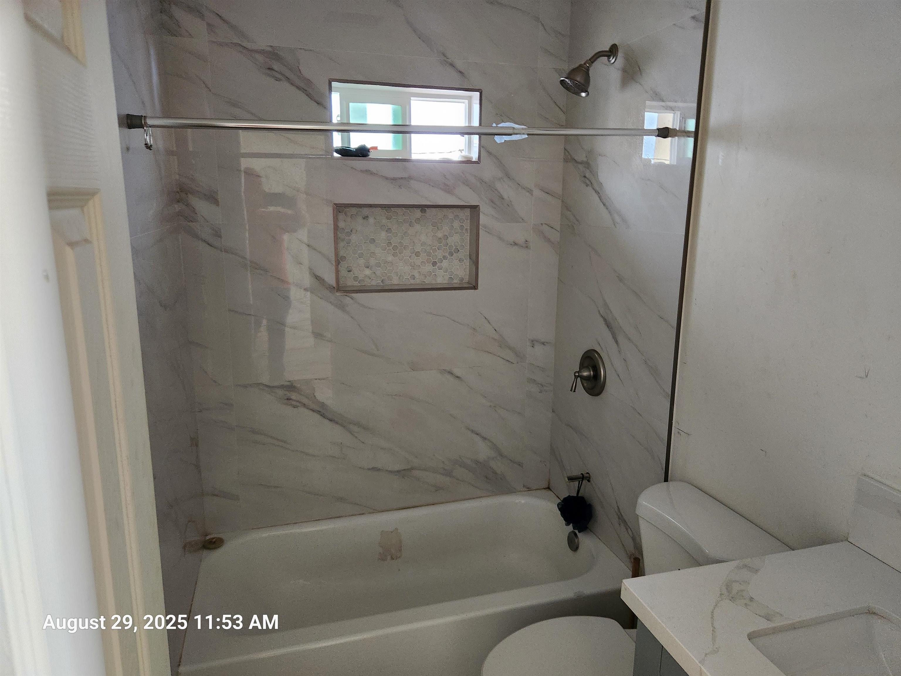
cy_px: 338
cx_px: 450
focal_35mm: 23
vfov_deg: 58.9
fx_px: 599
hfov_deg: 73.9
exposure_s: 1/30
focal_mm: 5.4
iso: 640
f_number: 1.8
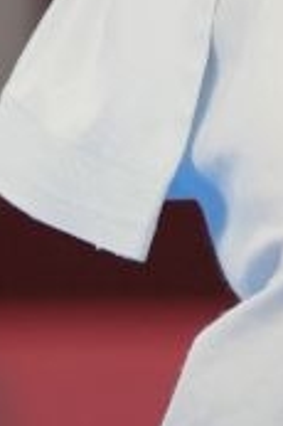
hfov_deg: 0.7
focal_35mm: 1988
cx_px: 628
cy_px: -532
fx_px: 23487
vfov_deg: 1.0
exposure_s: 1/500
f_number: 2.8
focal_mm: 191
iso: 320
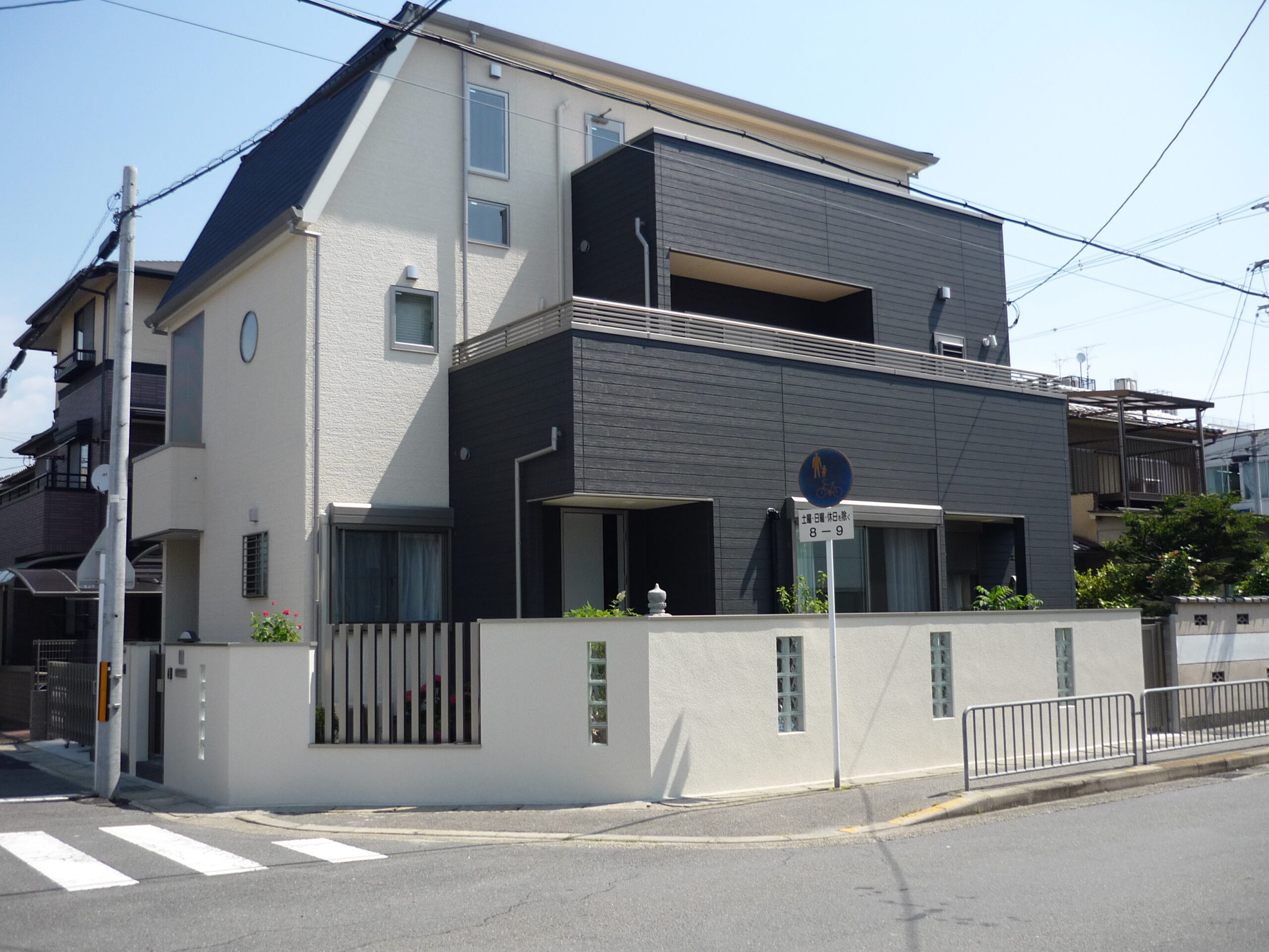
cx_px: 634
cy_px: 476
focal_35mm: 33
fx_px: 1210
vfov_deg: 42.9
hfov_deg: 55.4
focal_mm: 5.5
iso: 100
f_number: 8
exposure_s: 1/125
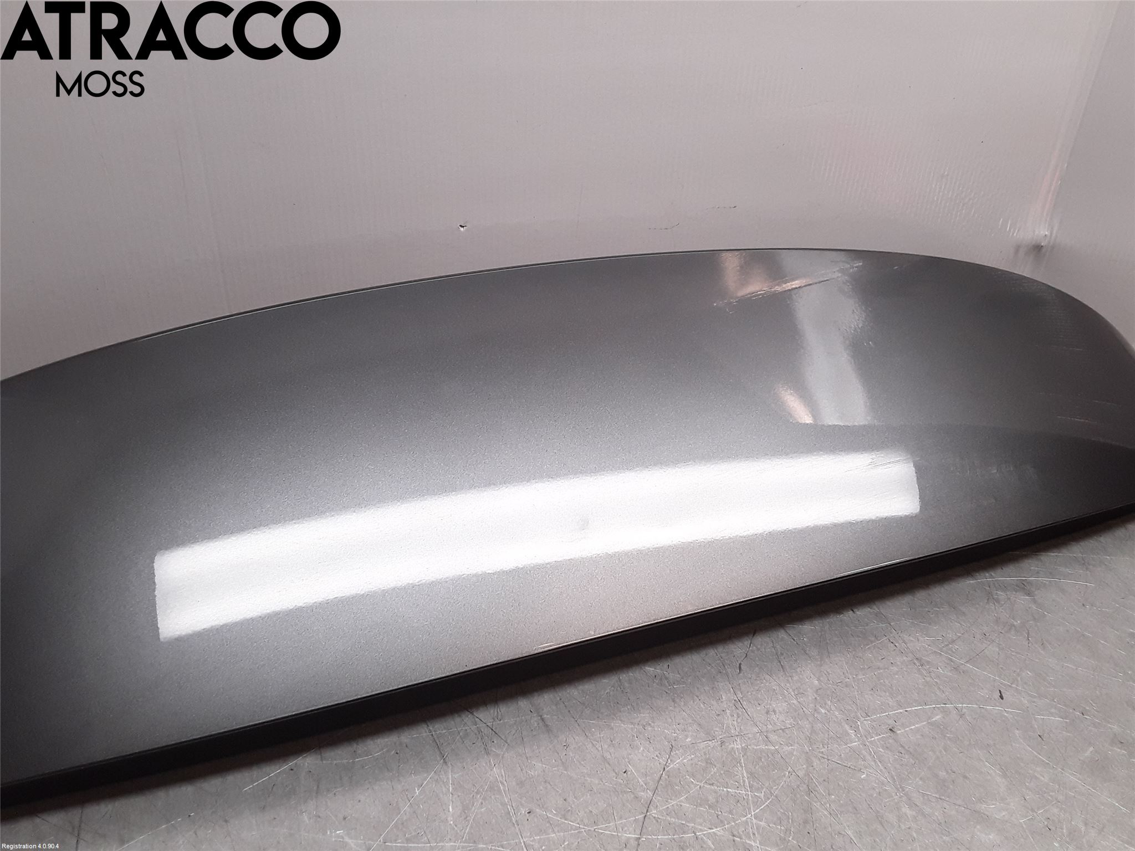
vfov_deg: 49.7
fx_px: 918
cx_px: 568
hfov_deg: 63.4
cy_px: 426
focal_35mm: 28
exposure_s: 1/100
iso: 50
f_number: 1.9
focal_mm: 2.91
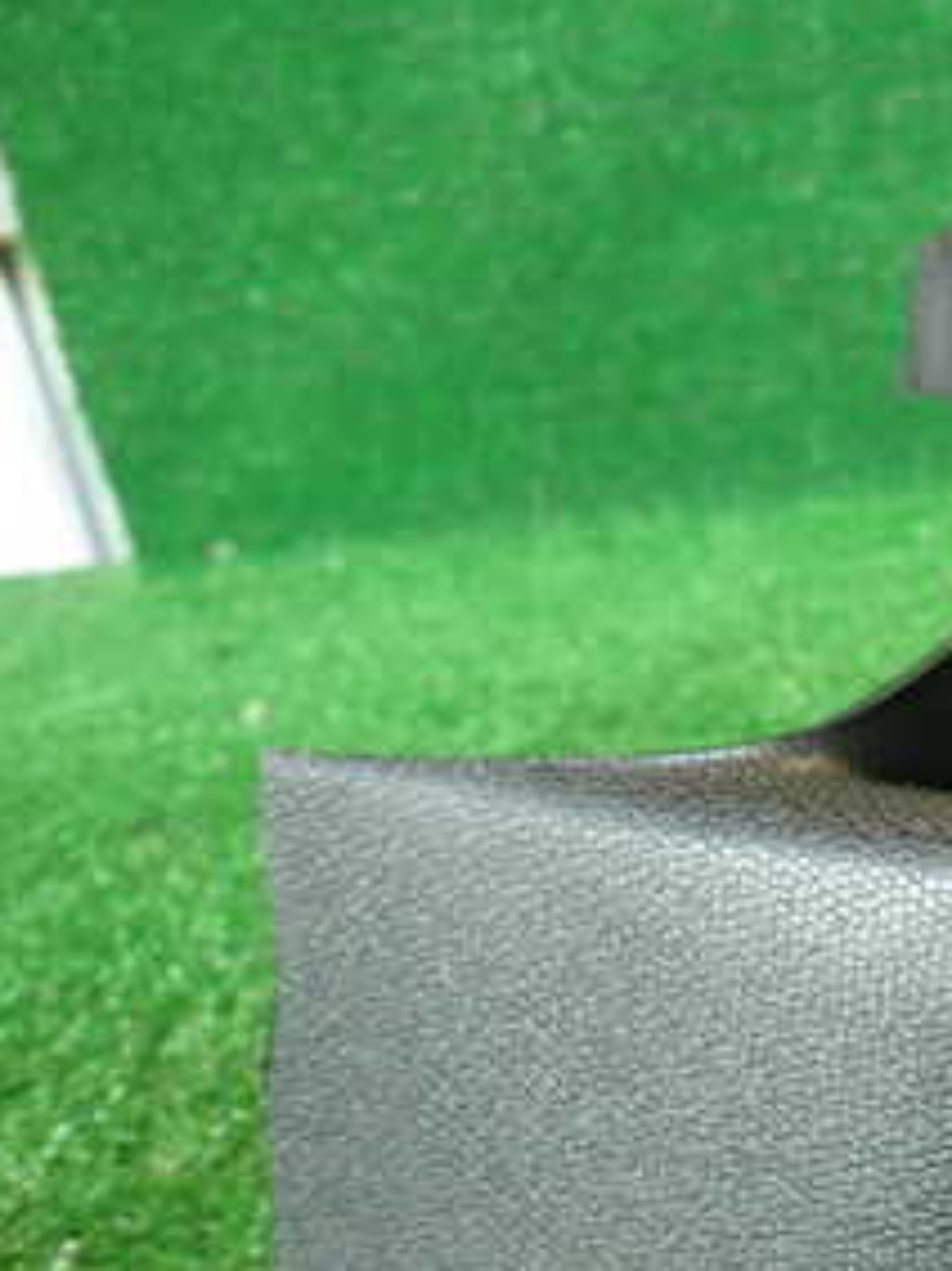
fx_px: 1945
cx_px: 1262
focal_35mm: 53
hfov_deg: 23.9
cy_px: 822
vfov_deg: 35.9
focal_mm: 4.5
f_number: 2
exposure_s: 1/40
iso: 200
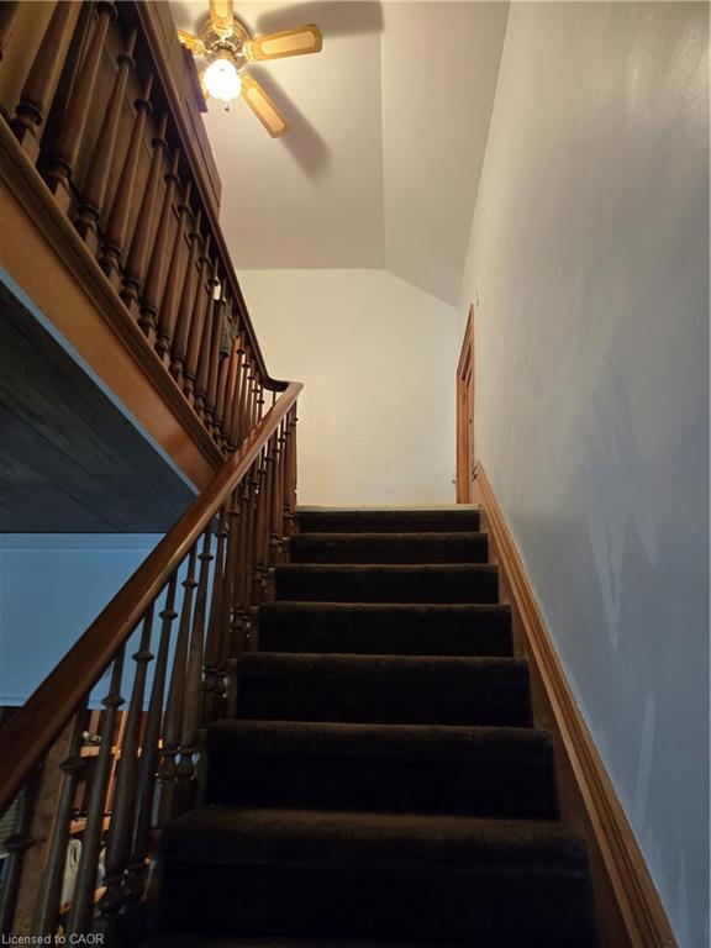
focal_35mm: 23
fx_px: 630
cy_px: 474
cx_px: 356
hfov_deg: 58.9
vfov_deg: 73.9
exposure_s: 1/120
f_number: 1.8
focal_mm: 5.4
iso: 800
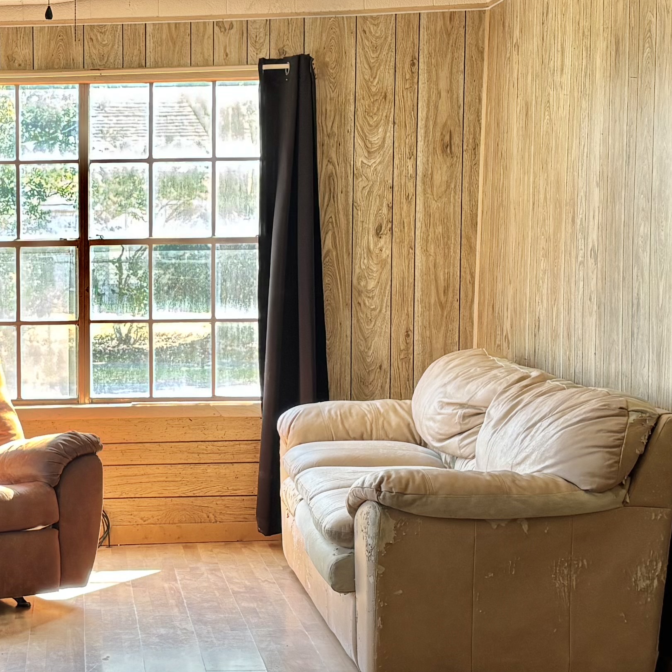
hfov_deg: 20.9
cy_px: 338
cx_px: 50
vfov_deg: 21.4
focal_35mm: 81
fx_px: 1779
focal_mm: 5.96
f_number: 1.6
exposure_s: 1/121
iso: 80
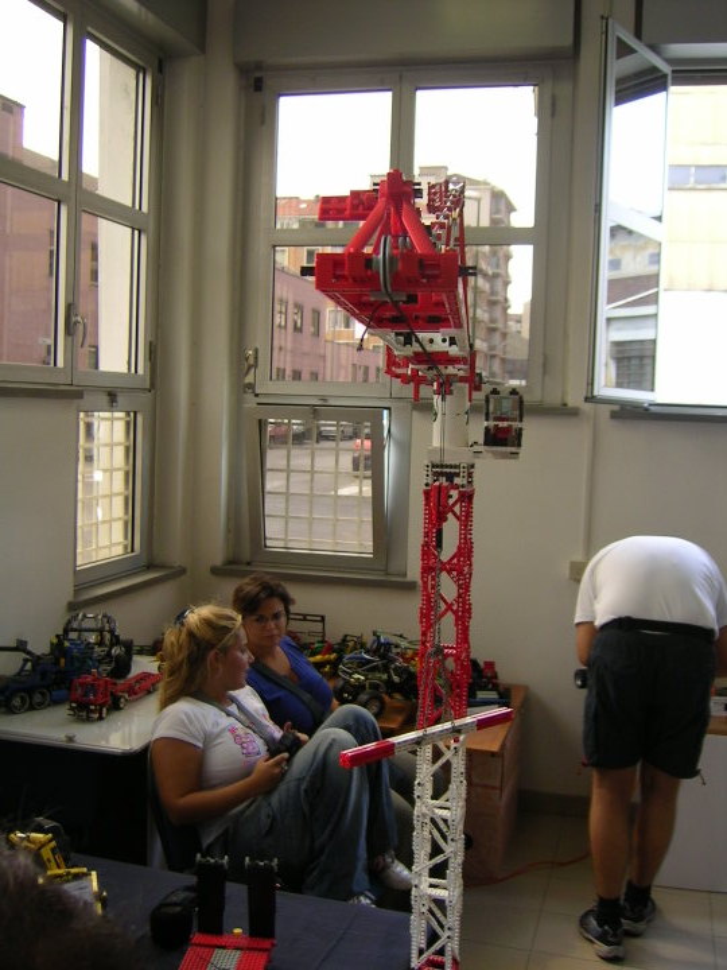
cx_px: 364
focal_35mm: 36
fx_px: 1008
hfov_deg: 39.7
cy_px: 485
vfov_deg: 51.4
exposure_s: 1/76.9
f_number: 2.8
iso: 50
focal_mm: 5.6
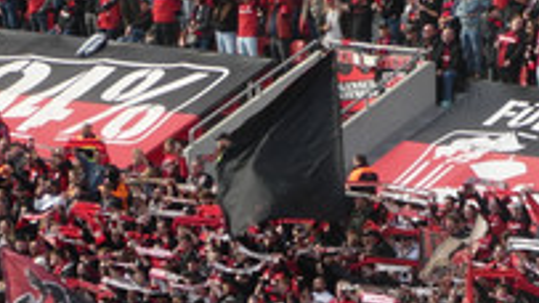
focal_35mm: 463
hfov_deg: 4.7
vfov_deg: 2.6
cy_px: 332
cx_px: 648
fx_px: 6615
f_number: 5.3
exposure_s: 1/125
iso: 80
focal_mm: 24.2
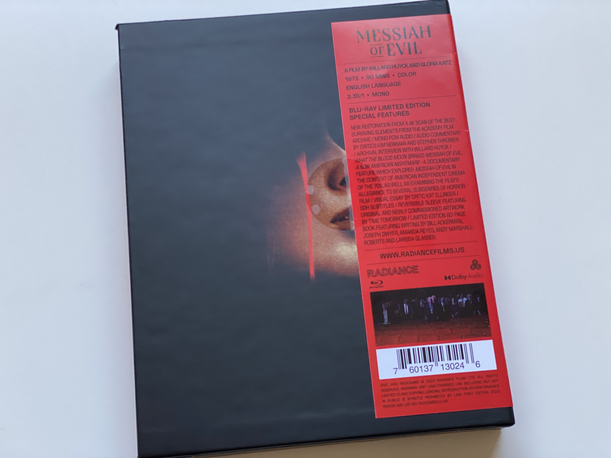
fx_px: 918
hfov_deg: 36.8
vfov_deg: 28.0
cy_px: 229
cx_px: 306
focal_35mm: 52
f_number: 2
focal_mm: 6
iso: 250
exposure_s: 1/67
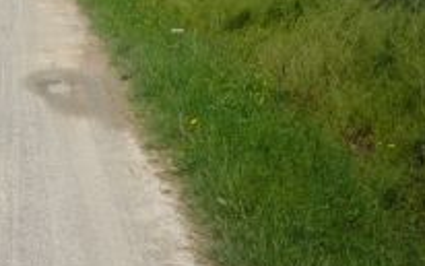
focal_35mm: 79
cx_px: -21
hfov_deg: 24.7
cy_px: -78
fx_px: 916
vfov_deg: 15.7
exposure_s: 1/640
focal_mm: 5.2
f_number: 5.6
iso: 100
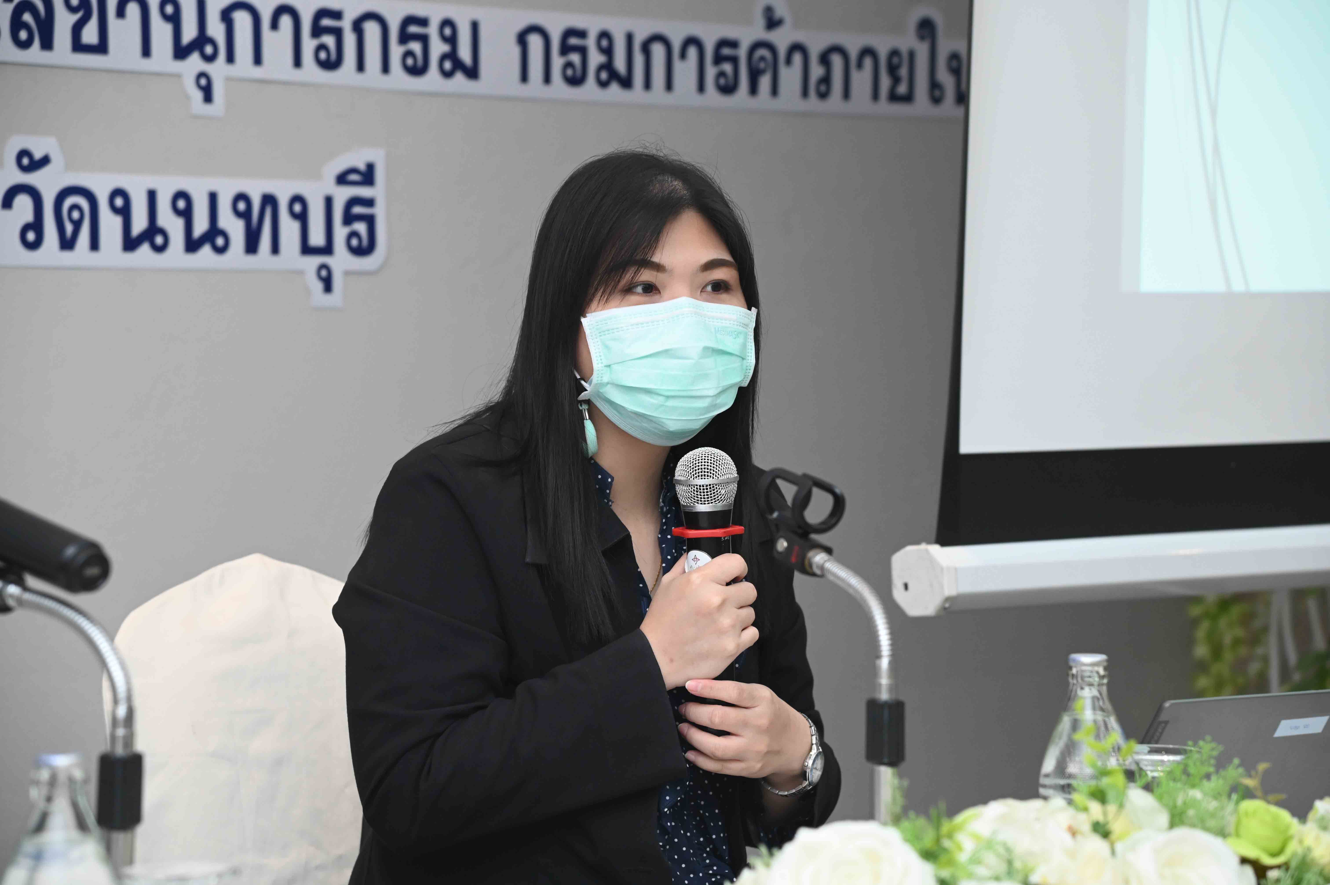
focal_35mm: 112
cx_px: 665
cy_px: 442
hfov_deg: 18.3
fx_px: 4135
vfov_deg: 12.2
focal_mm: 112
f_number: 5.6
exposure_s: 1/160
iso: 2500
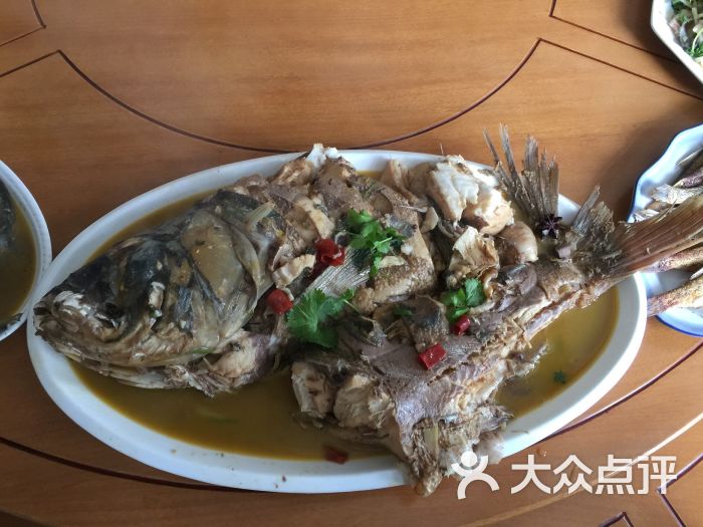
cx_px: 352
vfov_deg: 48.2
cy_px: 264
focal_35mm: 29
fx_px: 589
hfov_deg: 61.7
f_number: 2.2
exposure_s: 1/33
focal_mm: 4.15
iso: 80
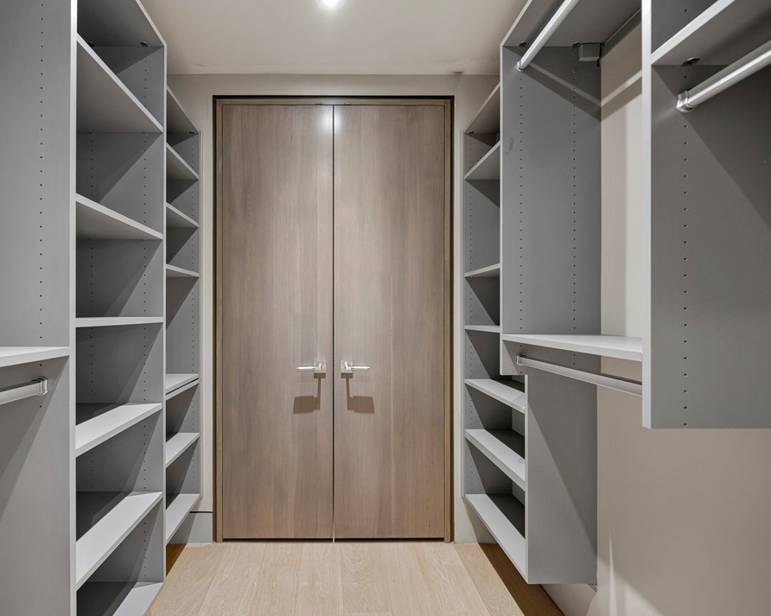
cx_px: 335
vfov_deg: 80.3
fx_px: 365
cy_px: 307
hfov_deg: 92.6
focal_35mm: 16
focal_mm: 14
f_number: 4
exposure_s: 1/1.25
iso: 500
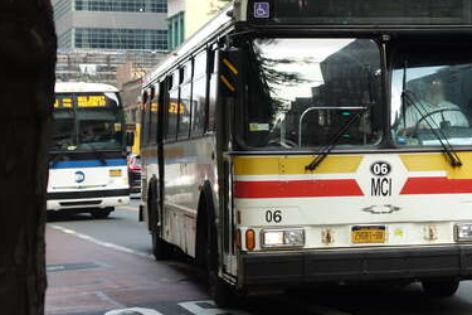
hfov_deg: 18.3
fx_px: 1455
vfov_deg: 12.3
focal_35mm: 111
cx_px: 359
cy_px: 117
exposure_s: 1/250
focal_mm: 19.31
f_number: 3.5
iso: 200
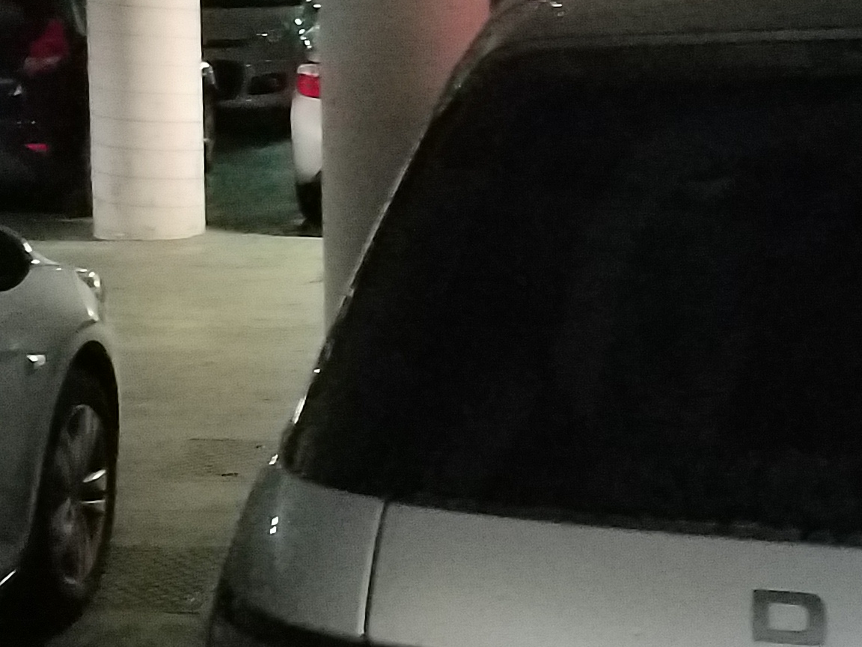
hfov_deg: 21.5
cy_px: 93
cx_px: 509
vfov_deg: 16.1
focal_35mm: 91
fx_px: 2266
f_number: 1.7
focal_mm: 4.2
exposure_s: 1/10
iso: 1250
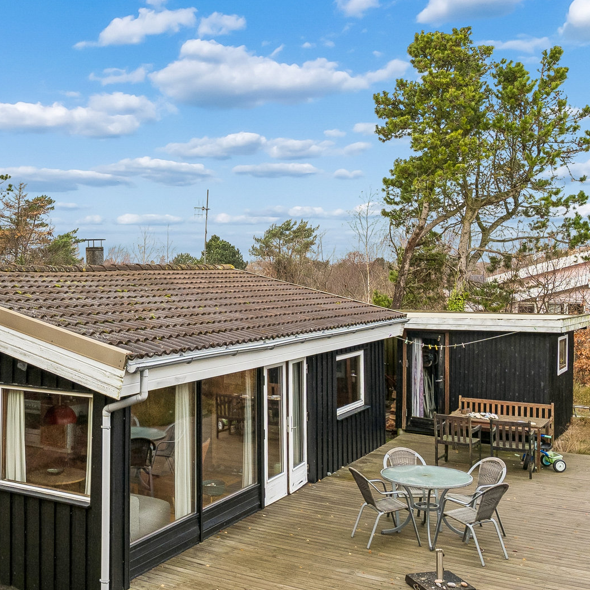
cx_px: 171
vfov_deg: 42.6
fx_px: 752
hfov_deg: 41.9
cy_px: 236
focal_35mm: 39
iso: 640
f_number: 8
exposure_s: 1/125
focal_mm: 16
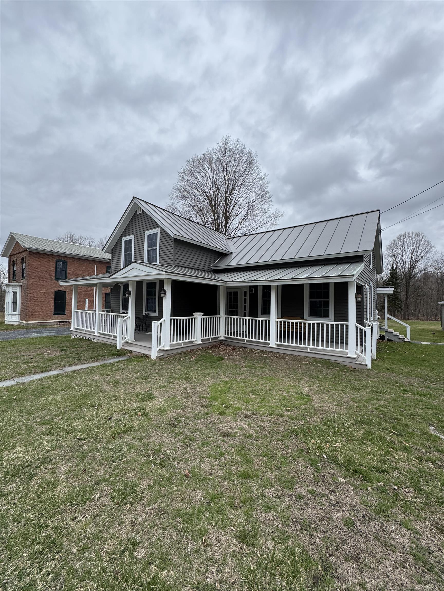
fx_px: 239
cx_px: 222
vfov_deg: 102.1
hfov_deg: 85.7
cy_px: 296
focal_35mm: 14
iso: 40
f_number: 2.2
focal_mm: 2.22
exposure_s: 1/548
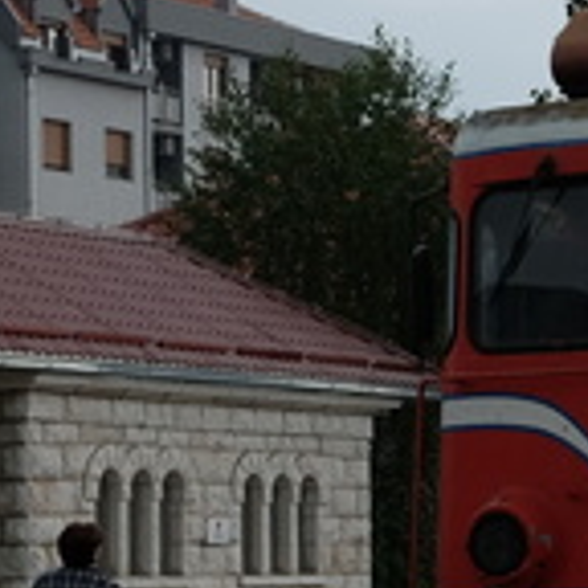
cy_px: 404
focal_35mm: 196
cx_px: 1176
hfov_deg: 8.5
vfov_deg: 8.9
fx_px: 3767
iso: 200
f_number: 4
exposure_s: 1/320
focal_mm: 27.7
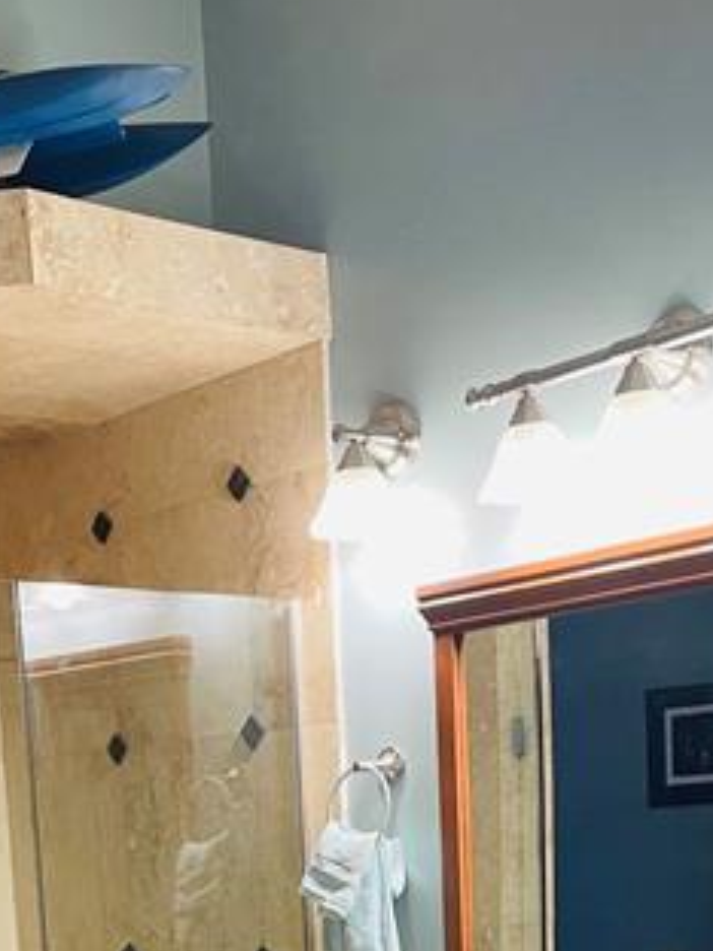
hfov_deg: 22.9
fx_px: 1758
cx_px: 253
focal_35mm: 64
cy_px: 1122
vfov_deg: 27.0
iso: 200
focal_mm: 4.2
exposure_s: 1/60
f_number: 1.6
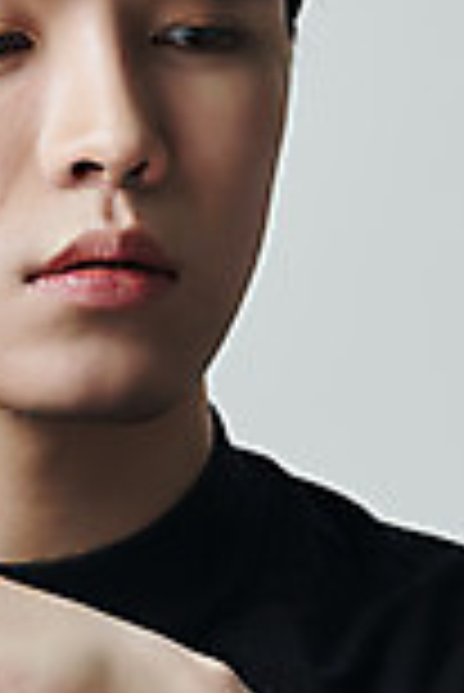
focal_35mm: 518
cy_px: -22
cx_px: -43
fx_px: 9991
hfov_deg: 2.7
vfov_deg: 4.0
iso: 64
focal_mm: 200
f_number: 7.1
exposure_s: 1/125
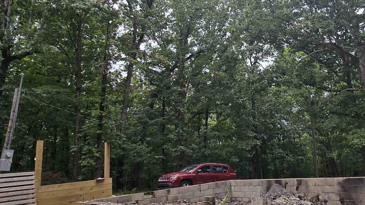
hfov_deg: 60.1
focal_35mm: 31
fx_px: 300
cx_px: 262
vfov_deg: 37.7
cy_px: 88
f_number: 2.2
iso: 50
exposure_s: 1/1804
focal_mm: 2.2
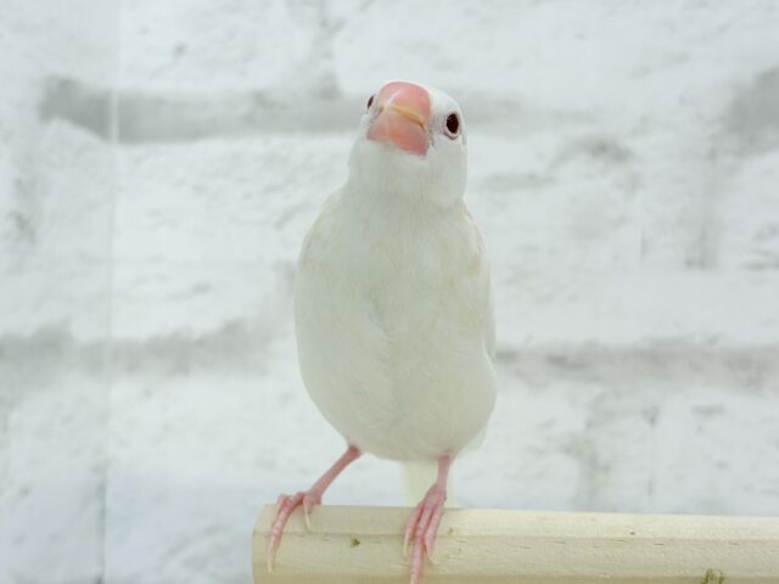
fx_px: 1170
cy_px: 292
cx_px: 390
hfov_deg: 36.8
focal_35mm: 52
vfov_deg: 28.0
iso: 32
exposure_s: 1/50
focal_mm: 5.96
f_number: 1.6
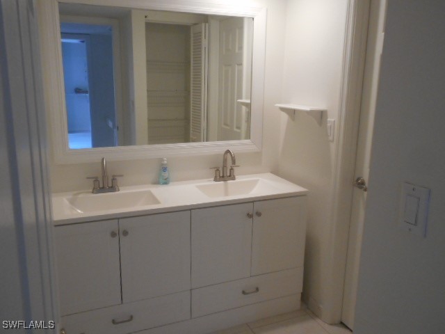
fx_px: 373
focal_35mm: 29
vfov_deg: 48.2
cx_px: 222
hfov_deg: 61.7
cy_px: 167
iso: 400
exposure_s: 1/30
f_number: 4
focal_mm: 5.2
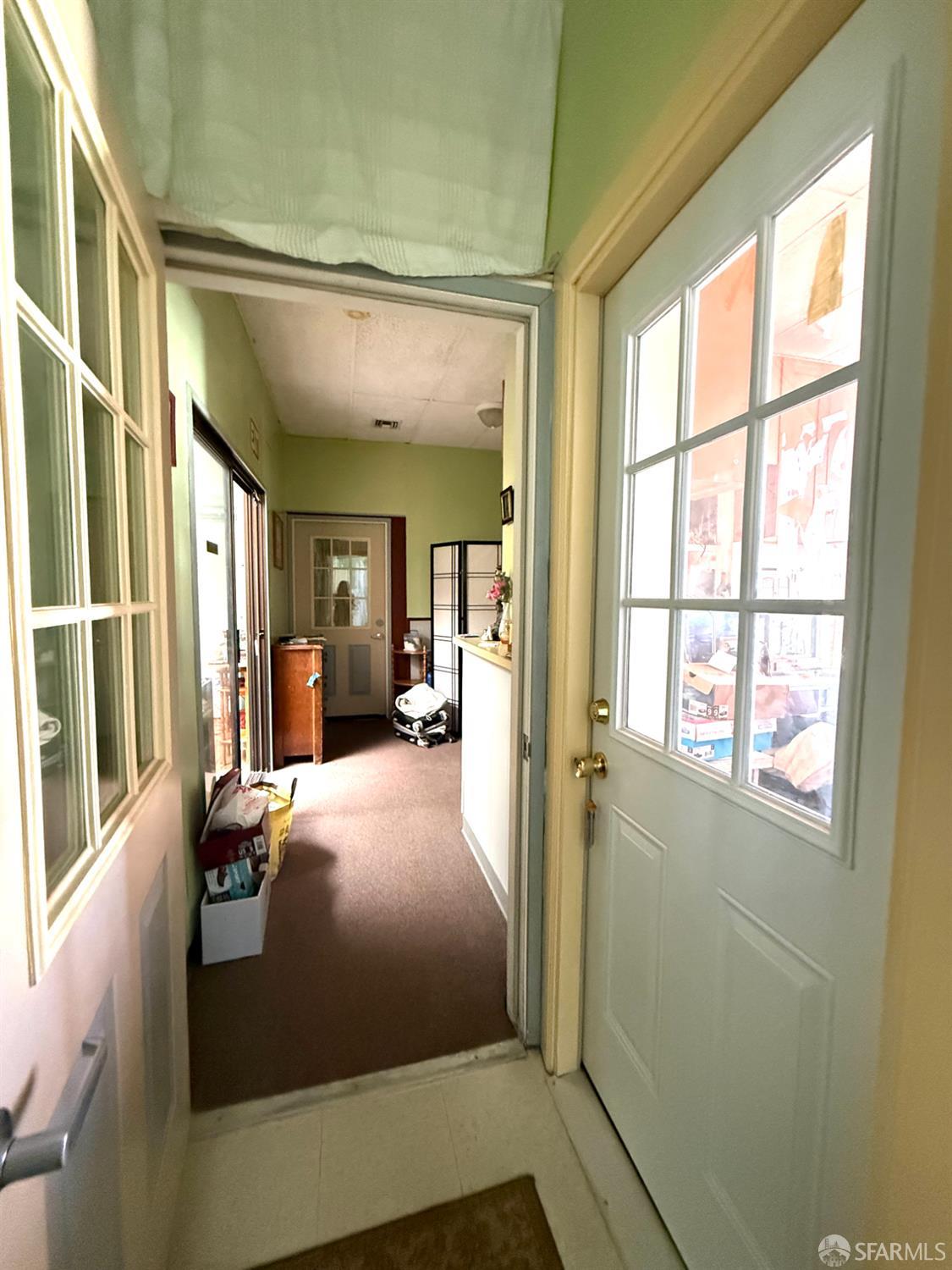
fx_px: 513
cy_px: 635
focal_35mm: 14
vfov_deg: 102.1
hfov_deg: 85.7
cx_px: 476
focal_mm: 2.22
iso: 1000
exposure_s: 1/60
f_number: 2.2
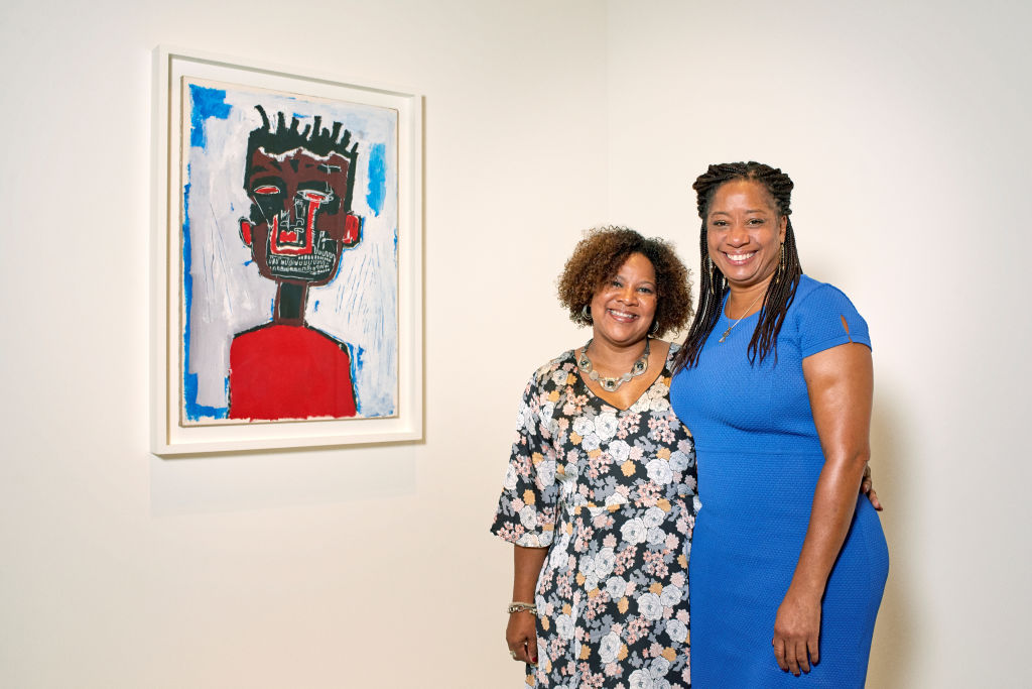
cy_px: 344
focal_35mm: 35
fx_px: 1003
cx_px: 516
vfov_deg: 37.9
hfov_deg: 54.4
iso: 800
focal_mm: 35
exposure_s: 1/60
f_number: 7.1
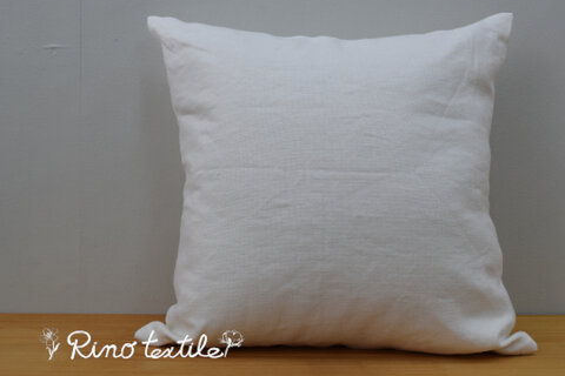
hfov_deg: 38.1
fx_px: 816
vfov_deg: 26.0
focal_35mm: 52
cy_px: 186
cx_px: 330
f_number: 6.3
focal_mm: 26
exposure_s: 1/100
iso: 500
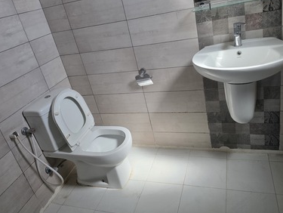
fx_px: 229
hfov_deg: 63.4
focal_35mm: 28
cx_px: 145
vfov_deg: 49.6
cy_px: 88
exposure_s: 1/180
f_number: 1.7
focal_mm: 6.3
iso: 125
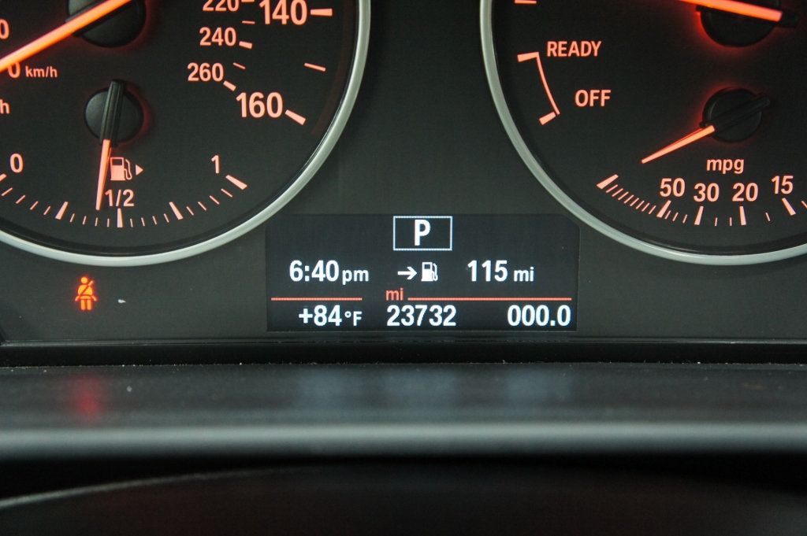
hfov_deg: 41.1
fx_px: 1075
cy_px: 268
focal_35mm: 48
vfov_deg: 28.0
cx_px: 404
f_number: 4.5
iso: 1600
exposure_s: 1/20
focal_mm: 32
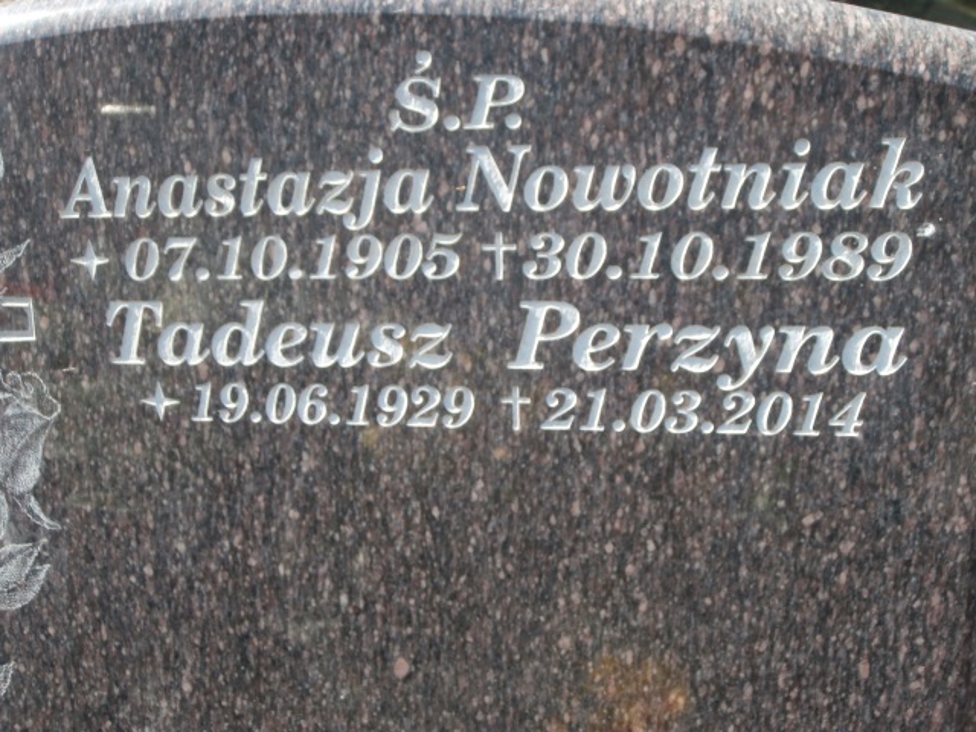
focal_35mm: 38
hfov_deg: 49.0
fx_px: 1071
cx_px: 488
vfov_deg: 37.7
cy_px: 366
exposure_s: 1/250
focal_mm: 6.67
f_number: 3.9
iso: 100
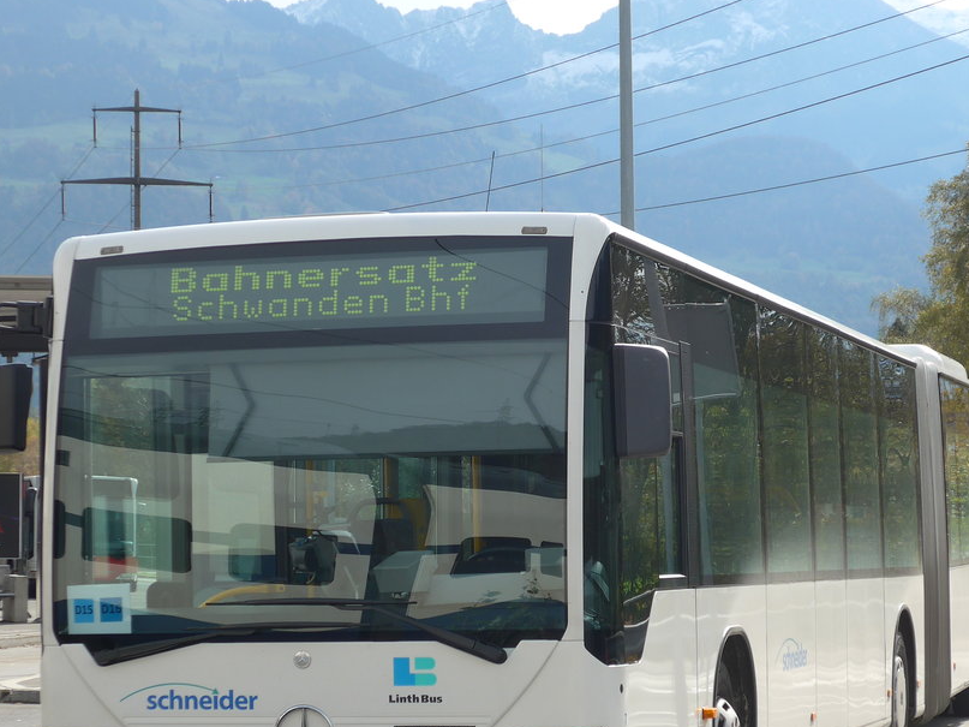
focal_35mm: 110
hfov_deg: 17.9
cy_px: 477
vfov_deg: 13.4
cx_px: 504
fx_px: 3079
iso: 80
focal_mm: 15
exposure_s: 1/500
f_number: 4.2
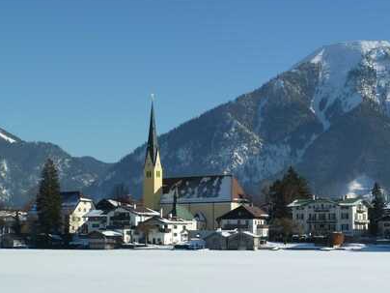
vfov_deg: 18.4
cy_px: 144
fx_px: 901
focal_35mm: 80
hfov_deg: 24.4
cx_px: 243
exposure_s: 1/400
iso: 80
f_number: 5.6
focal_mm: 9.1
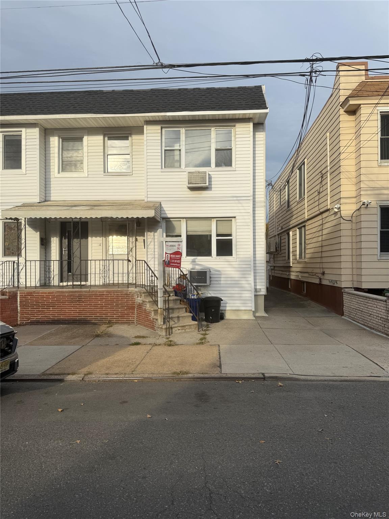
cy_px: 260
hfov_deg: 56.8
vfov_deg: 71.6
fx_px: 360
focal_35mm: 24
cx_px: 194
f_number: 1.78
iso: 80
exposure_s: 1/3021
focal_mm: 6.76
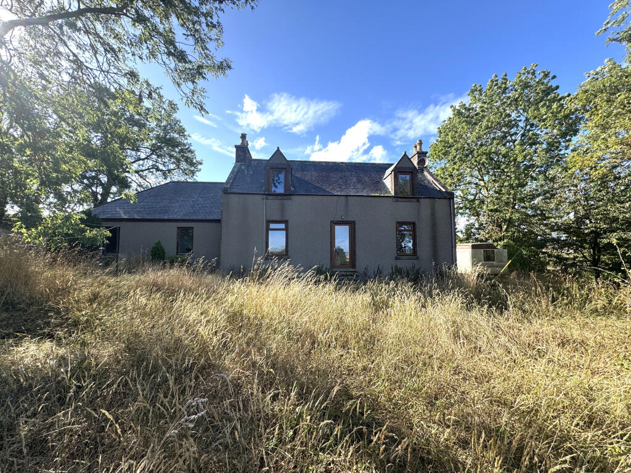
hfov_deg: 102.1
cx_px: 316
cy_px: 236
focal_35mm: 14
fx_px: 255
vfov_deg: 85.7
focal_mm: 2.22
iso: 40
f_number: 2.2
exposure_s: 1/615
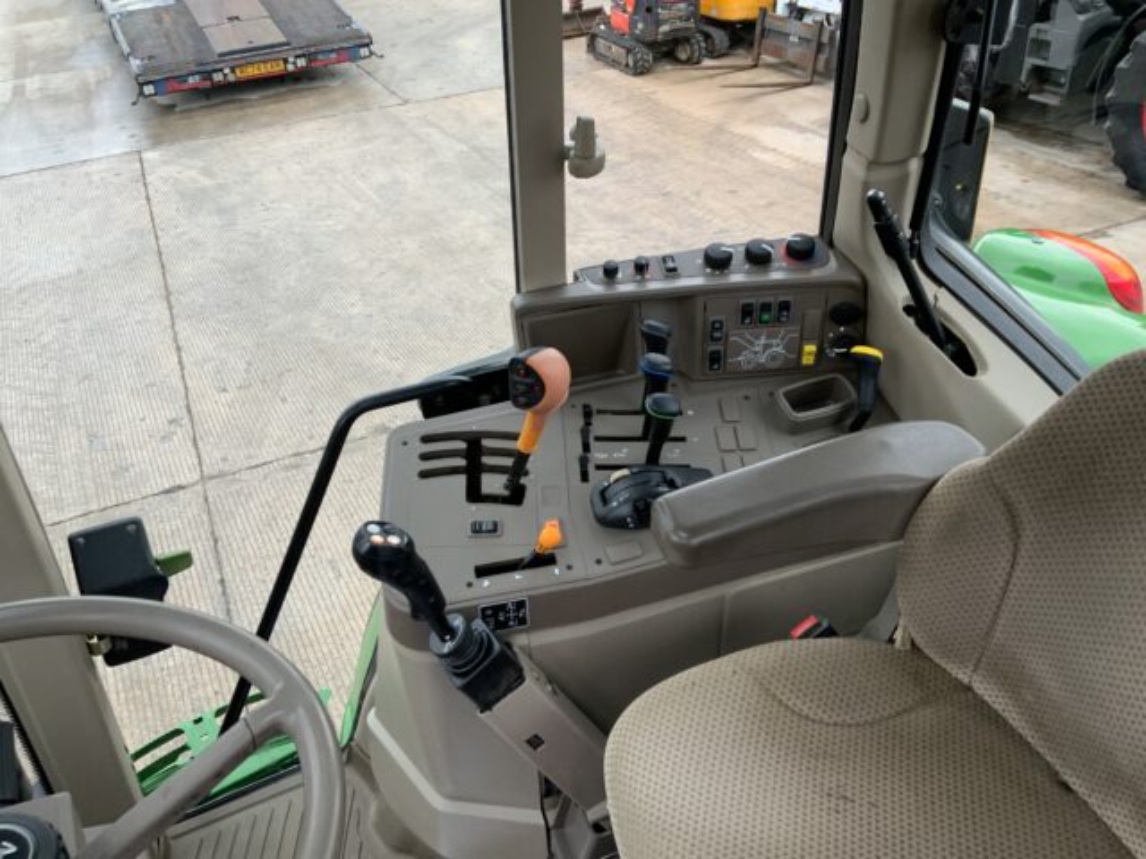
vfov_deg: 48.2
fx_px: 960
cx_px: 573
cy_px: 430
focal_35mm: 29
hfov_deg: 61.7
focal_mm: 3
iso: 40
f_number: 1.8
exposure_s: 1/122
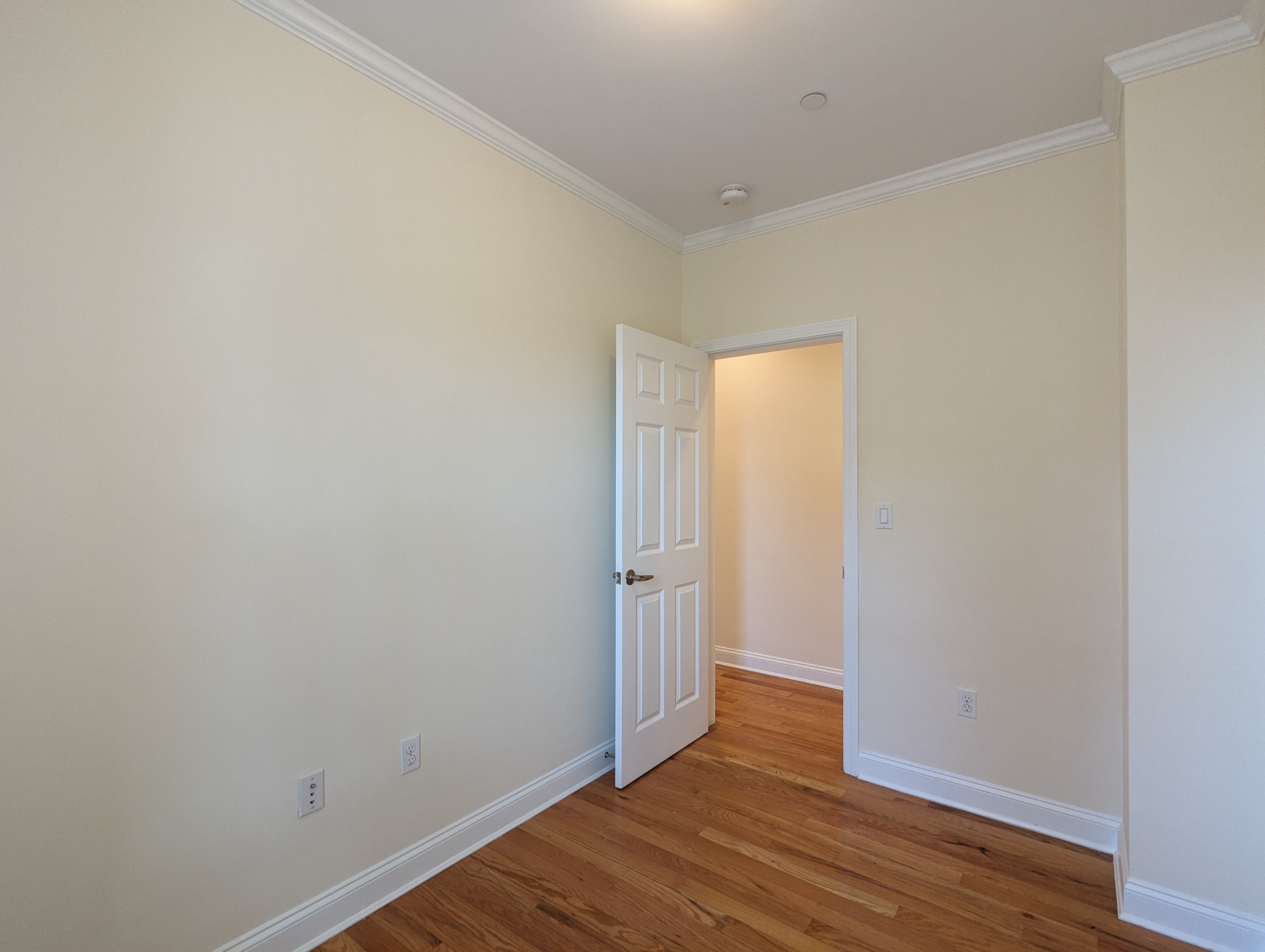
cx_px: 632
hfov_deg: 94.4
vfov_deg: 78.2
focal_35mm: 16
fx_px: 586
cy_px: 476
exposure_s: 1/23.8
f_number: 2.2
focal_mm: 2.35
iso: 73
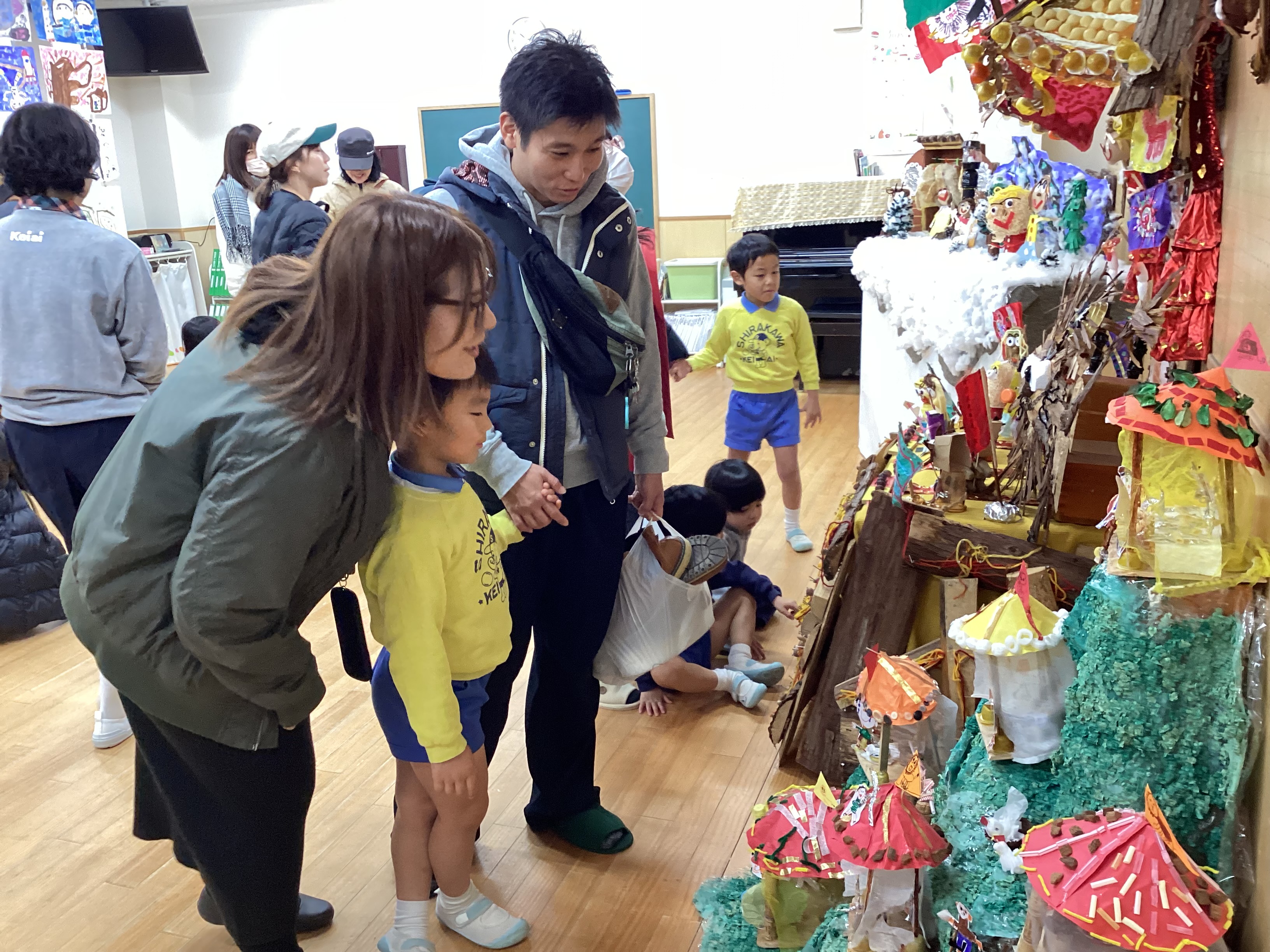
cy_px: 476
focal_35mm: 31
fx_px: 1137
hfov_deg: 58.4
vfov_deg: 45.4
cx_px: 635
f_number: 2.4
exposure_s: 1/60
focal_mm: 3.3
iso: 200
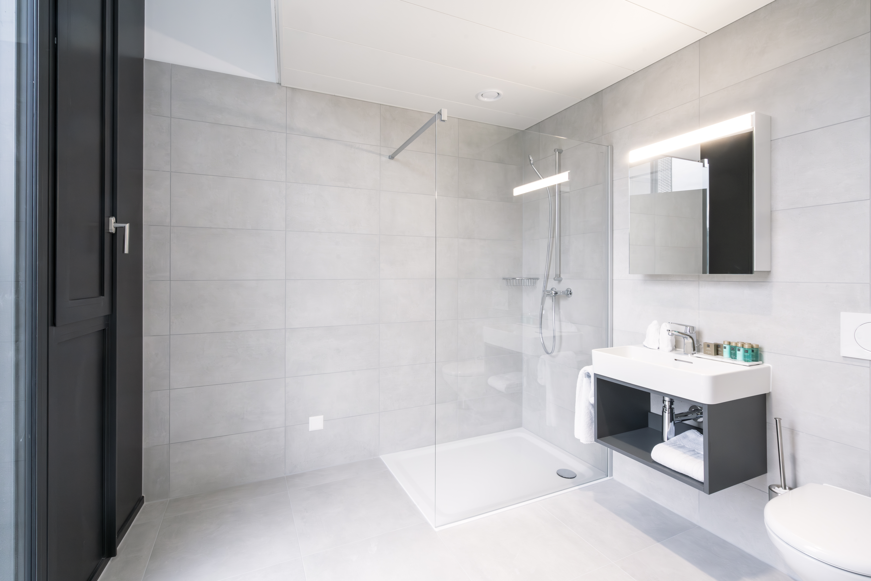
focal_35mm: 16
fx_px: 387
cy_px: 290
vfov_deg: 73.8
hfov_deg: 96.7
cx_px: 436
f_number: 16
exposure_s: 1/25
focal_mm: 16
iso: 800
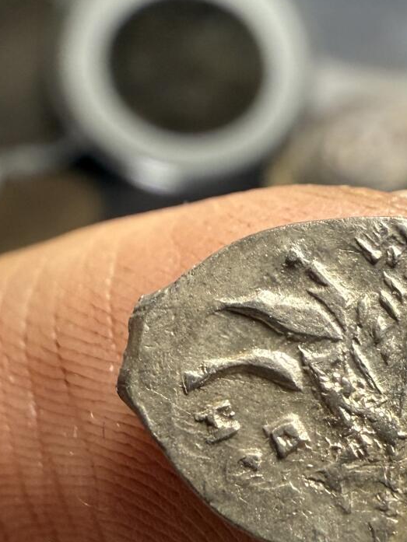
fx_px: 972
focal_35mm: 62
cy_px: 359
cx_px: 357
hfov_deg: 23.1
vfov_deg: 31.0
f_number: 2.2
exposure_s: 1/99
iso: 200
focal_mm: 2.22
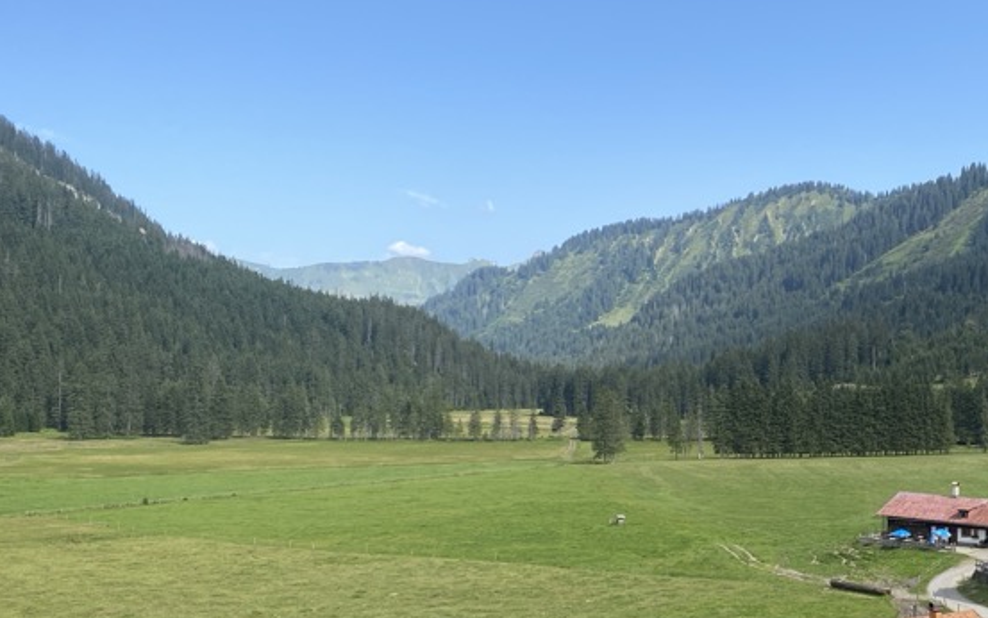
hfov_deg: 38.0
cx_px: 797
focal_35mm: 51
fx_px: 1374
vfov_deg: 25.3
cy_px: 395
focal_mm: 4.25
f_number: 1.8
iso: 32
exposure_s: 1/1565
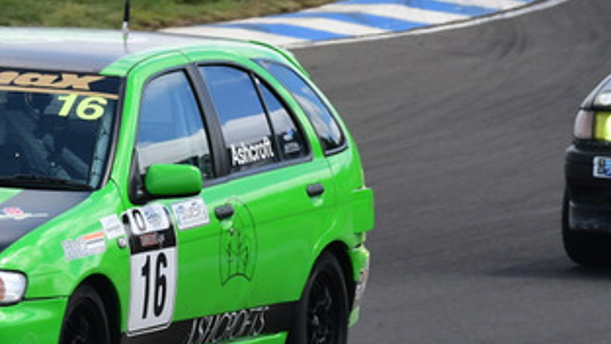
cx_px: -113
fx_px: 21465
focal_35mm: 1325
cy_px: 16
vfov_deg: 0.9
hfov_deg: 1.6
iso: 500
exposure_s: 1/640
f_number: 10
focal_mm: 330
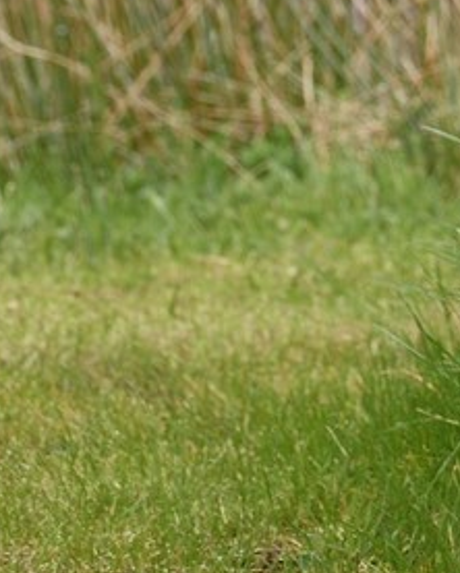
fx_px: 11049
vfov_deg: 3.0
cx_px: 1566
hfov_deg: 2.4
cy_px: -190
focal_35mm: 650
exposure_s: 1/250
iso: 200
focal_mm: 120
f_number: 5.6
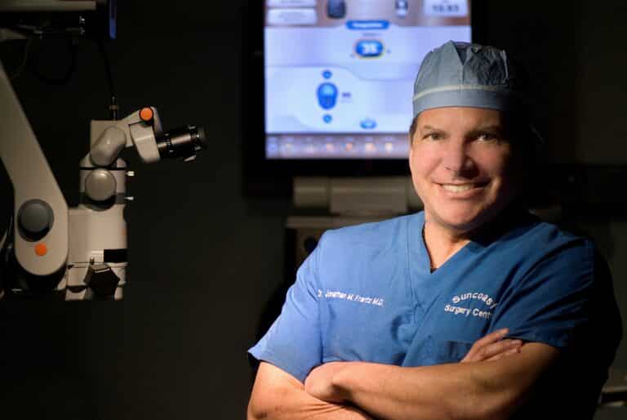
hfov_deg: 13.0
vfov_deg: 8.7
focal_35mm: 158
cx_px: 314
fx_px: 2746
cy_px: 210
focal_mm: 105
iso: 400
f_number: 2.8
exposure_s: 1/60
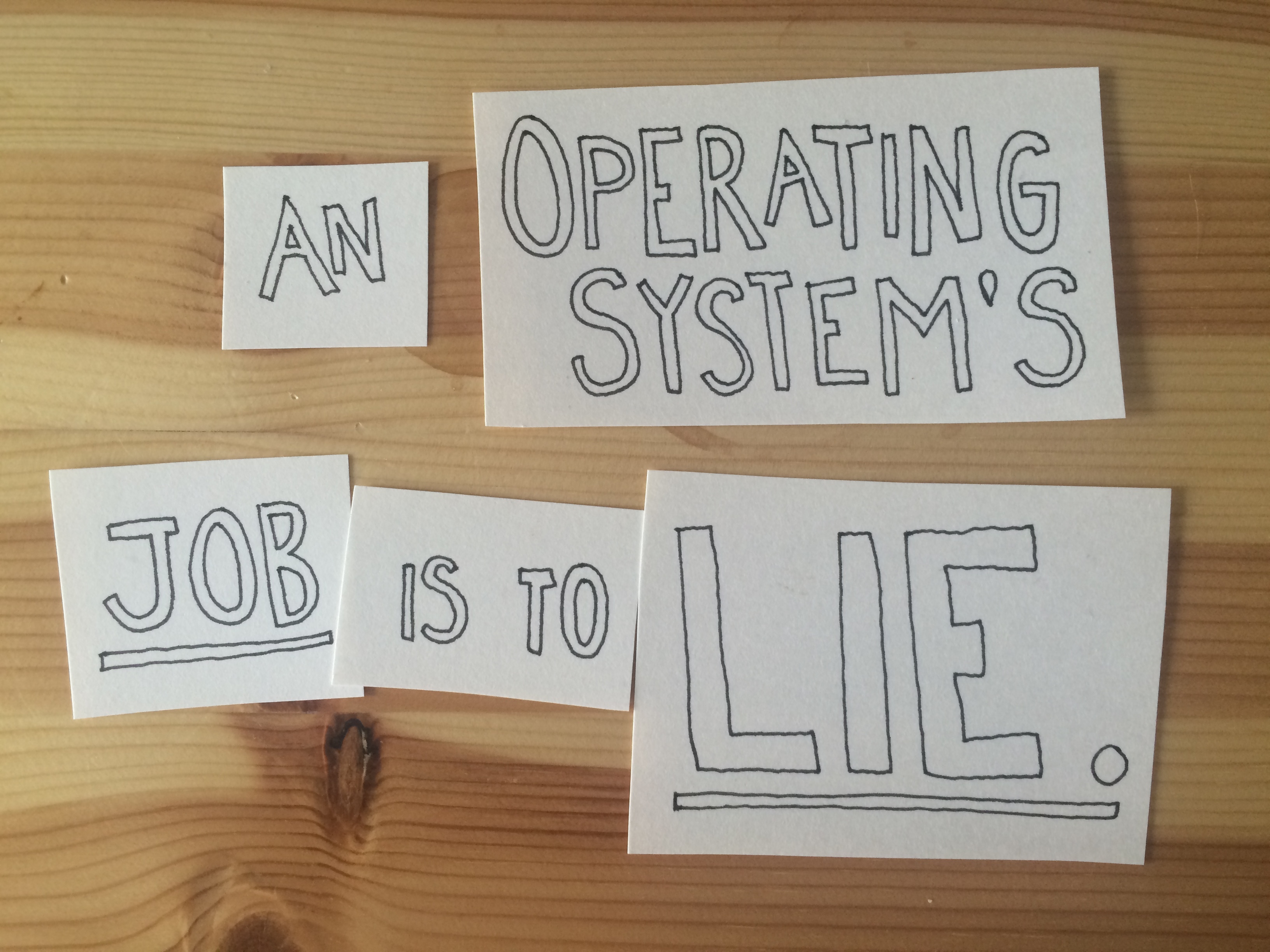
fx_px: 1064
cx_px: 635
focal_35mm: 29
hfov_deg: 61.7
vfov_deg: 48.2
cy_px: 476
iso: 64
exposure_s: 1/30
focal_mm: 4.15
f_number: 2.2
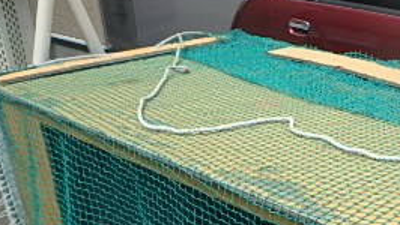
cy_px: 254
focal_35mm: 55
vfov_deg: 20.7
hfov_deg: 36.4
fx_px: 584
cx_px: 328
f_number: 3.5
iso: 125
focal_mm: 3.7
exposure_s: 1/640
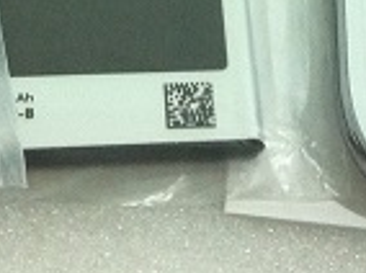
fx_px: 1668
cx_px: 196
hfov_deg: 12.5
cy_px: -234
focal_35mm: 158
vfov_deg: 8.9
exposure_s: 1/15
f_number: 2.8
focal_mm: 3.85
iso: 160
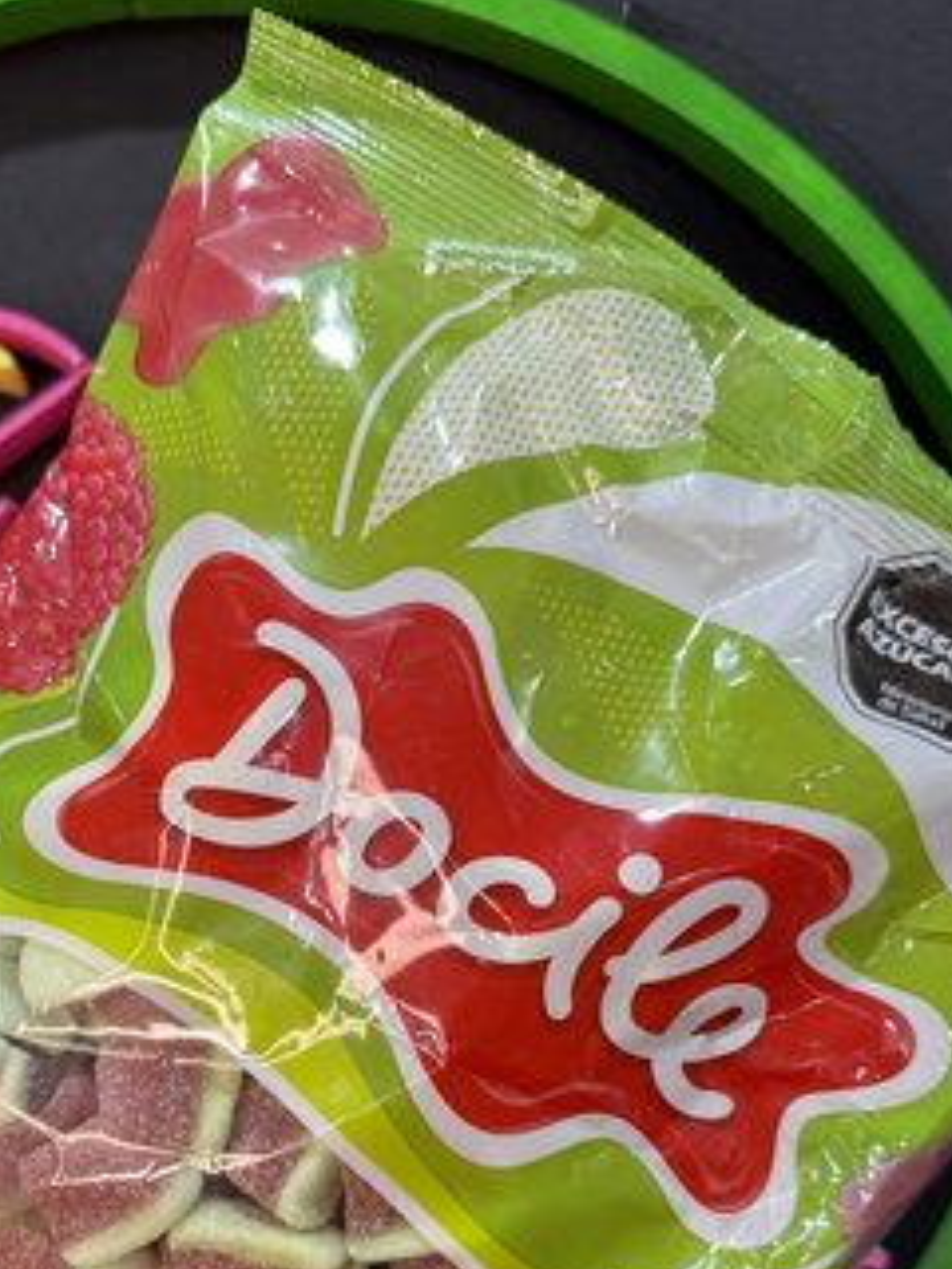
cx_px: 250
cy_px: 954
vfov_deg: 45.2
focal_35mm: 40
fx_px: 1467
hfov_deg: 35.2
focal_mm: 6.76
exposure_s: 1/97
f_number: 1.78
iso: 200
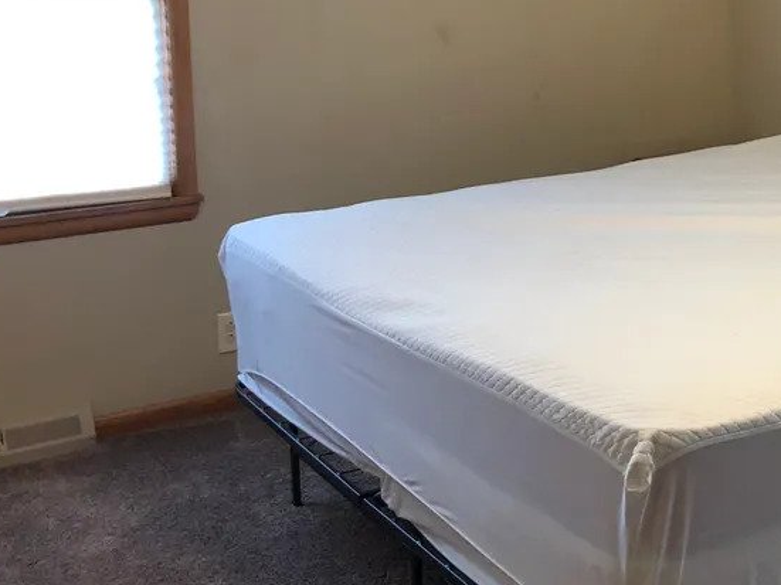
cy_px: 91
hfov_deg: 29.5
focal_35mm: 61
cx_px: 787
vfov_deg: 23.5
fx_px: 1376
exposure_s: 1/24
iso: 32
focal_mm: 4
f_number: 1.8
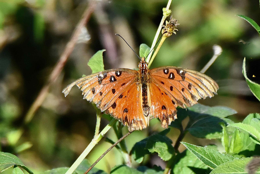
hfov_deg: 2.3
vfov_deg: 1.5
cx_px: 130
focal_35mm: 900
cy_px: 87
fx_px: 6500
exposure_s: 1/1250
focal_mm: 600
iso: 2000
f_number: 11
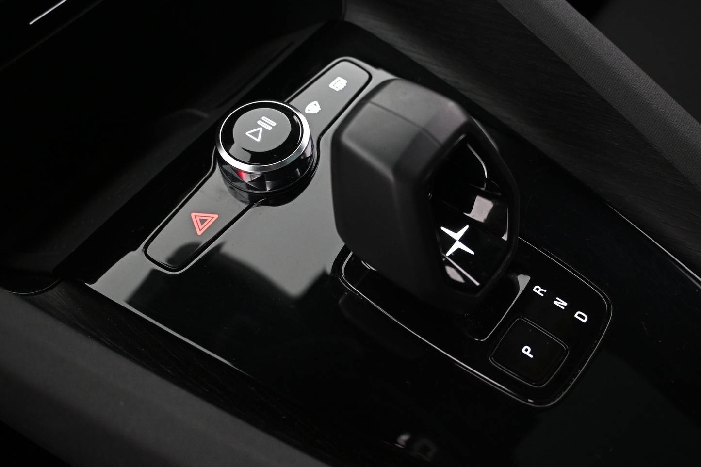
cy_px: 237
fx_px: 737
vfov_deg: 35.2
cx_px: 366
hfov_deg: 50.9
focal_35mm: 38
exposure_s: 1/15
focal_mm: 22.5
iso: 1600
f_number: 4
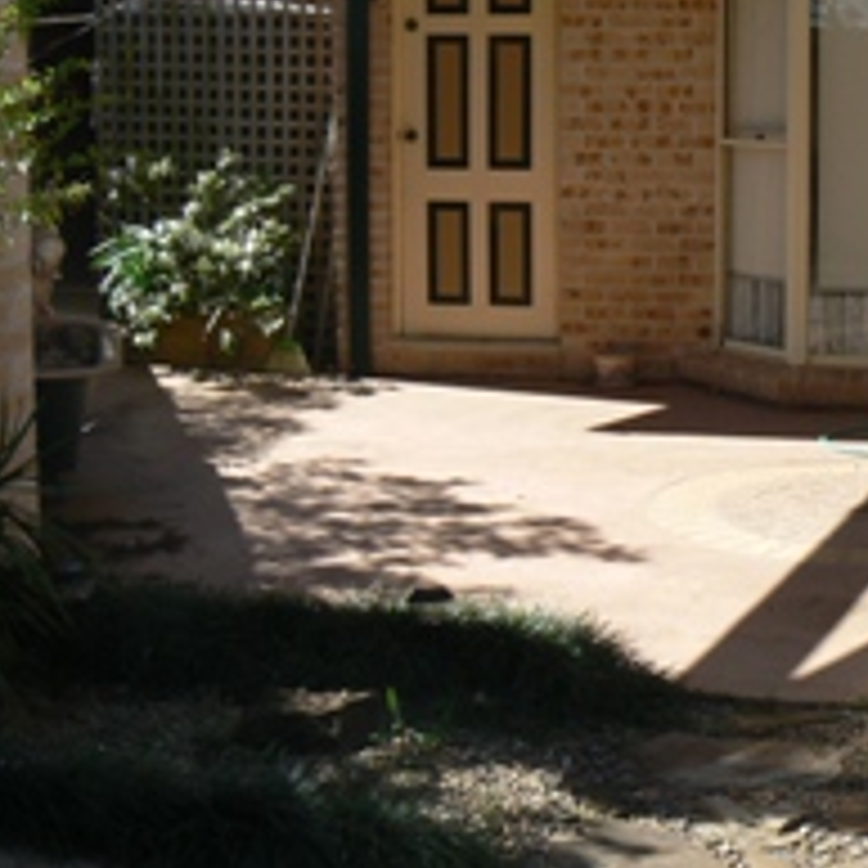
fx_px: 1872
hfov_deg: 25.4
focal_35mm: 66
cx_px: 765
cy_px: 211
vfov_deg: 25.8
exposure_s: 1/200
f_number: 5.6
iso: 80
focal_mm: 6
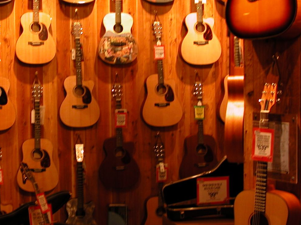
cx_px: 71
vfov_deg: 20.7
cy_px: 89
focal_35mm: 71
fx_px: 617
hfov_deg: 27.0
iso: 100
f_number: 2.8
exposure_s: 1/7.4
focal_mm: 8.9
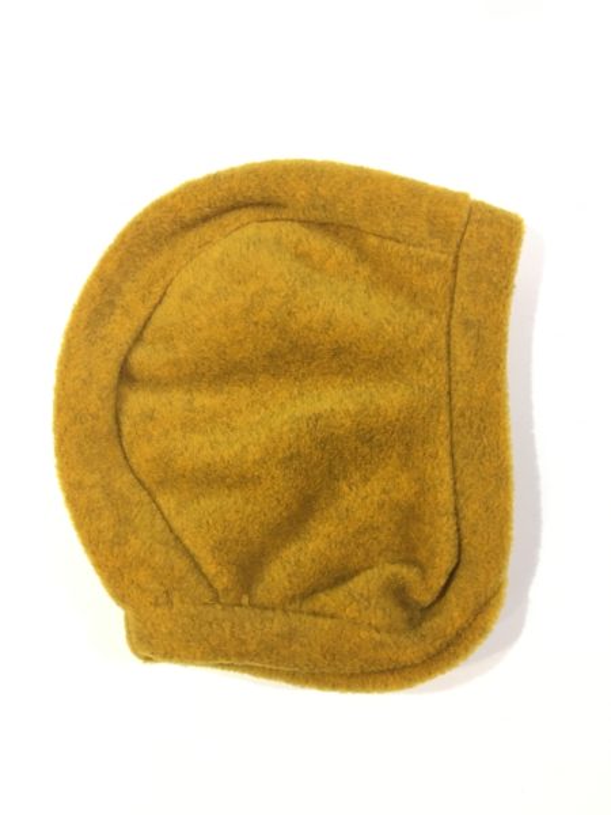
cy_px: 408
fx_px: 682
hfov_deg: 48.2
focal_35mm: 29
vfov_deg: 61.7
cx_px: 306
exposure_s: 1/33
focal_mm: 4.15
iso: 160
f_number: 2.2
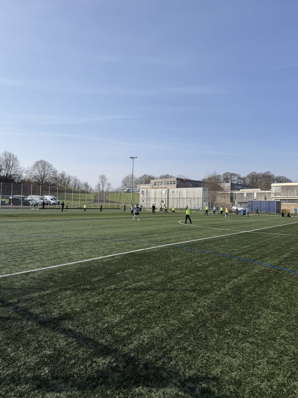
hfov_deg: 56.8
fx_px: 275
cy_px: 199
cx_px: 149
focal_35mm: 24
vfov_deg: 71.6
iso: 80
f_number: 1.78
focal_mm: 6.76
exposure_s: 1/5319
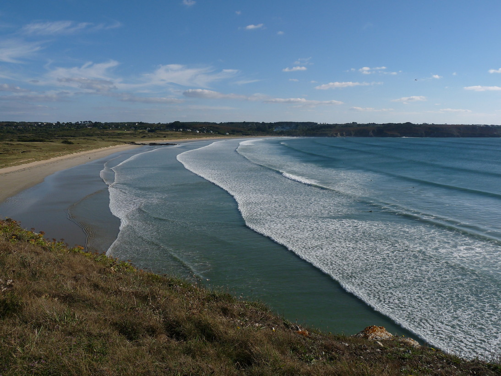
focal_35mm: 27
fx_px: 391
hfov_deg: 65.3
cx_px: 250
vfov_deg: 51.4
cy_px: 188
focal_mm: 4.8
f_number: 5.6
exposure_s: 1/800
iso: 100
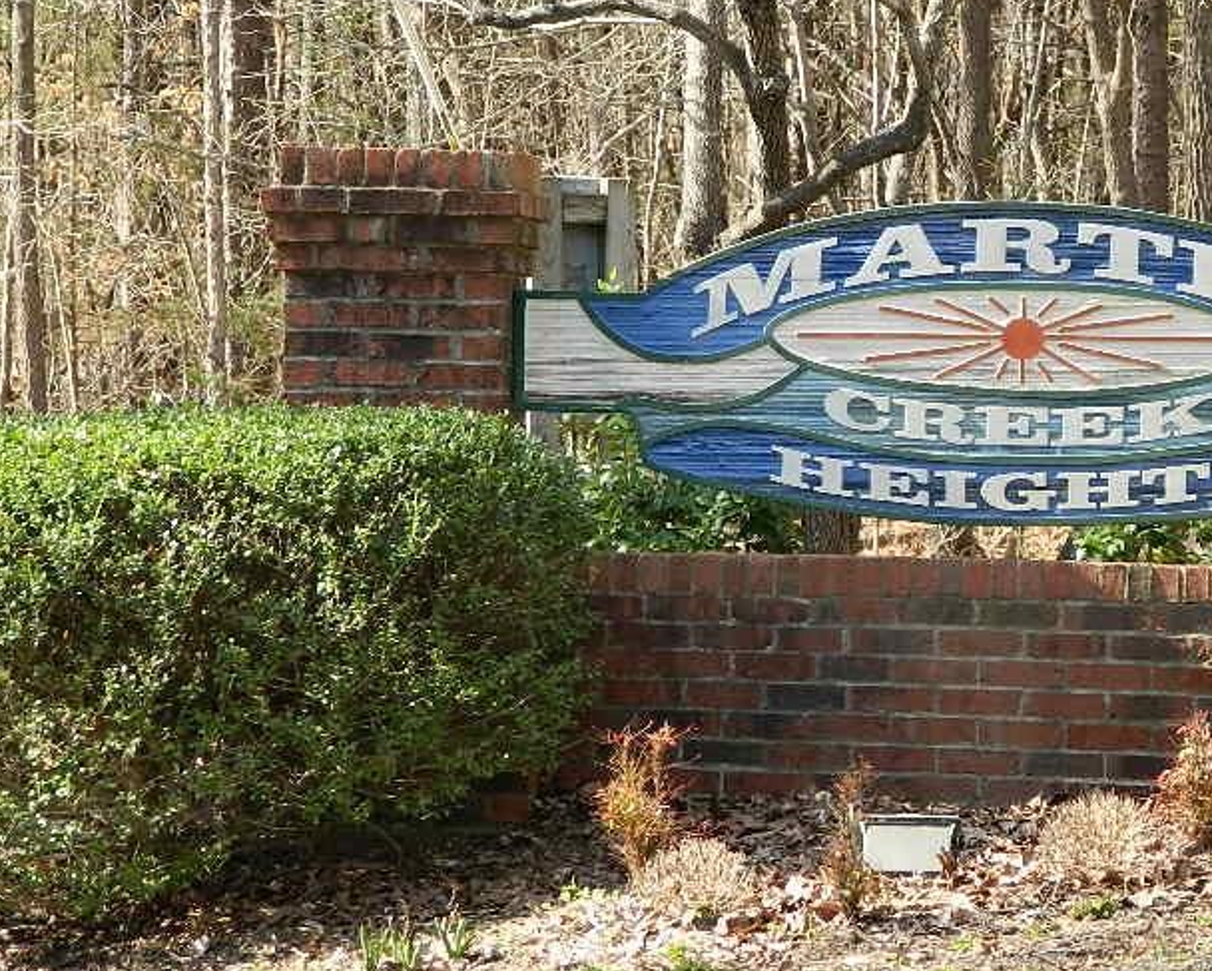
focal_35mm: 212
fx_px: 7608
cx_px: 911
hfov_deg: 9.1
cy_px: 375
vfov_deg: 7.3
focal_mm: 23.2
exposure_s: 1/80
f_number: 4.7
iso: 80
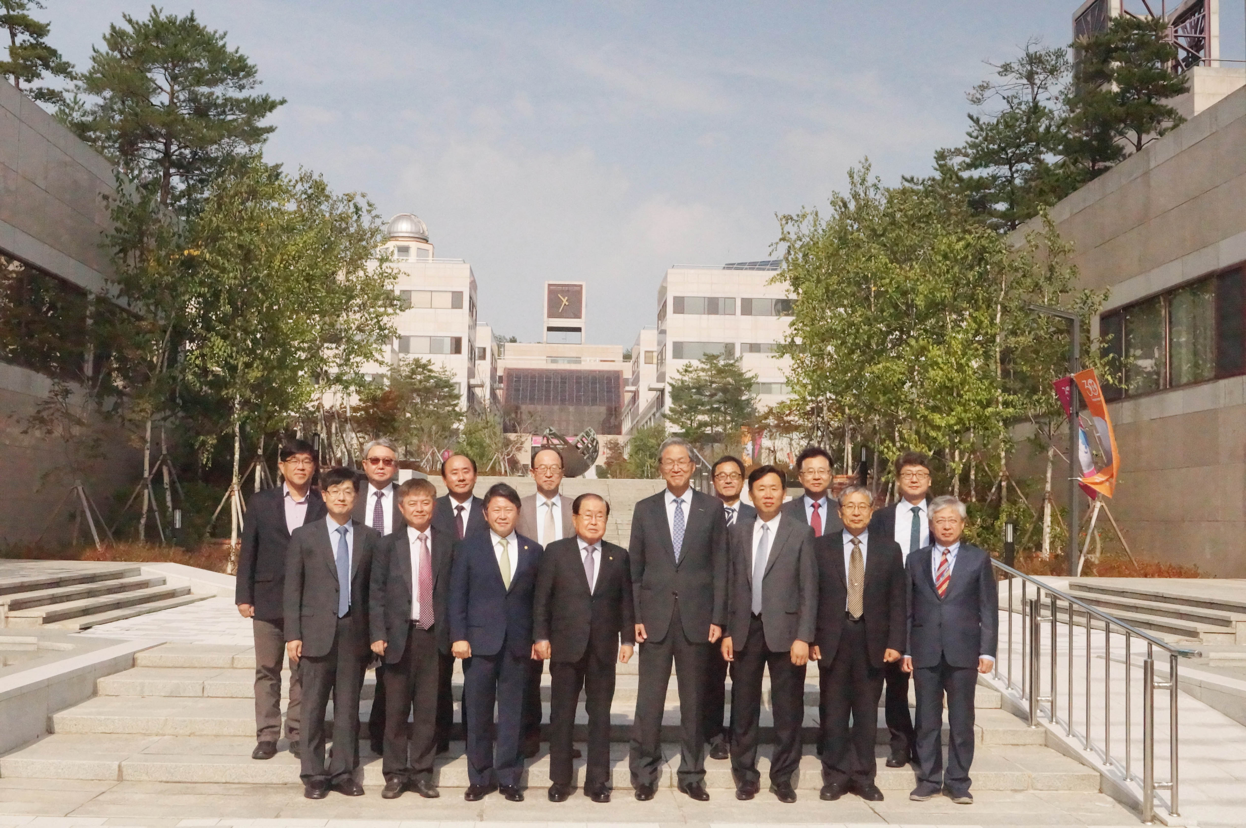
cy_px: 414
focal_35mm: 39
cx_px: 623
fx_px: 1348
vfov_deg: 34.1
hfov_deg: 49.6
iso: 6400
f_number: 18
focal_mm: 26
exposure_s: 1/4000
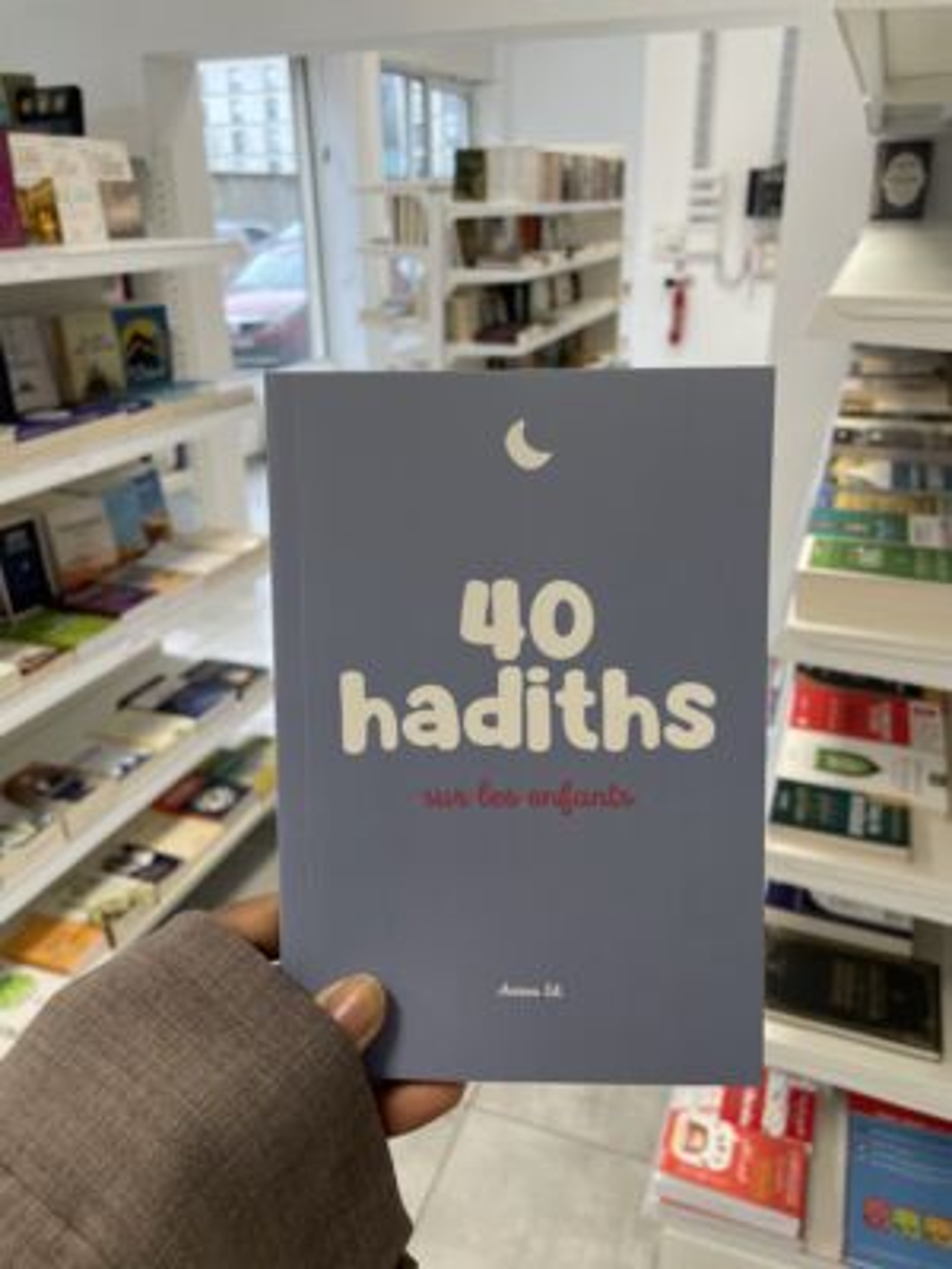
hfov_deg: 53.1
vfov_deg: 67.3
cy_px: 634
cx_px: 476
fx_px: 953
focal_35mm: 26
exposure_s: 1/100
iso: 100
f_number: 1.6
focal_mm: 4.2
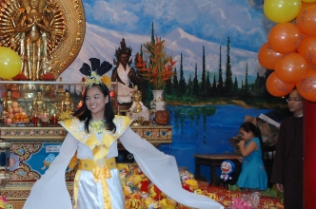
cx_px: 36
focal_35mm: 81
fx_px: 710
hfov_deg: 24.4
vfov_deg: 16.8
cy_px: 115
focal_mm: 28
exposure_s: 1/60
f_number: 4
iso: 800
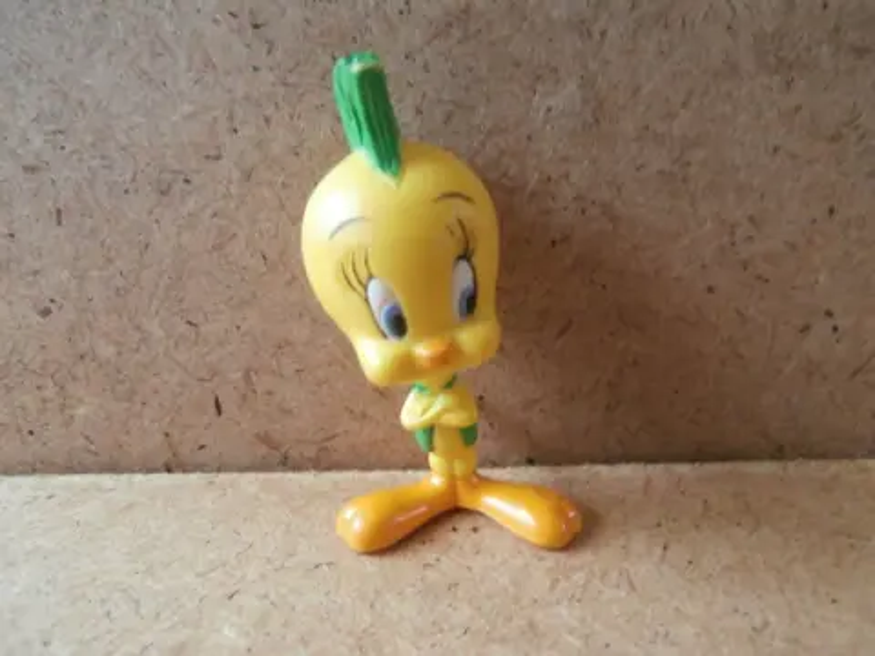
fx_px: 607
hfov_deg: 71.6
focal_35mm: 24
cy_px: 328
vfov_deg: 56.8
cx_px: 438
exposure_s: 1/20
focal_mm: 4.2
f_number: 3
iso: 200
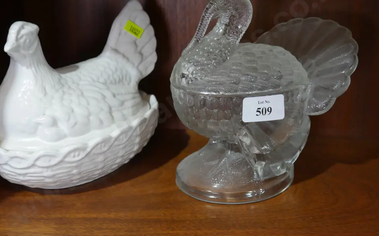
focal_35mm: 53
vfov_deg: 24.4
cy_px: 98
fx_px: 547
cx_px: 180
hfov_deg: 38.2
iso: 640
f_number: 5.1
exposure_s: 1/60
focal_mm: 23
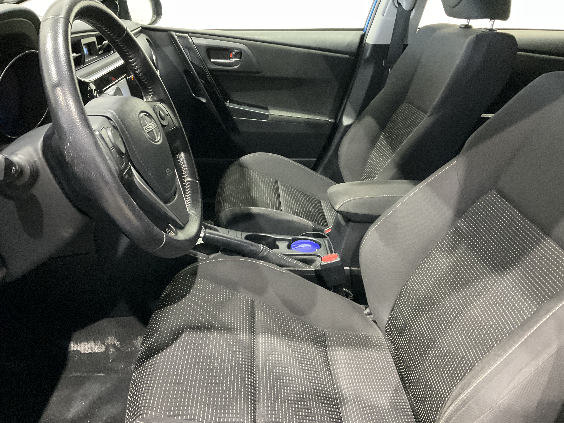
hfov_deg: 61.7
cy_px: 212
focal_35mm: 29
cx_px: 282
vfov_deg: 48.2
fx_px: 472
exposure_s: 1/24
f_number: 1.8
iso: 500
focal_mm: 3
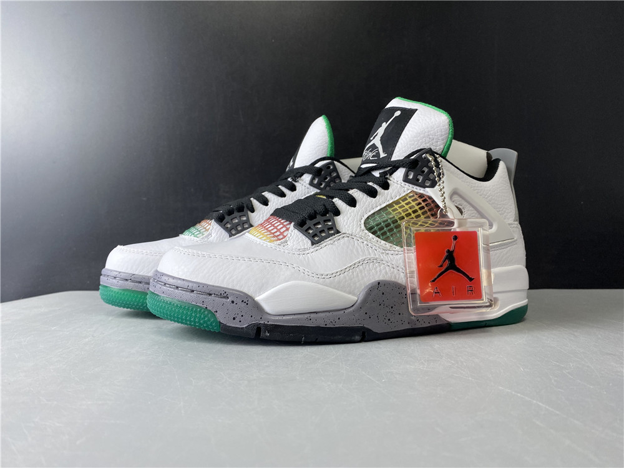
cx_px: 312
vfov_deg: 53.1
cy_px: 234
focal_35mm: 26
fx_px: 469
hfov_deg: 67.3
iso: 64
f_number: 1.8
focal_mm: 4.25
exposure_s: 1/100
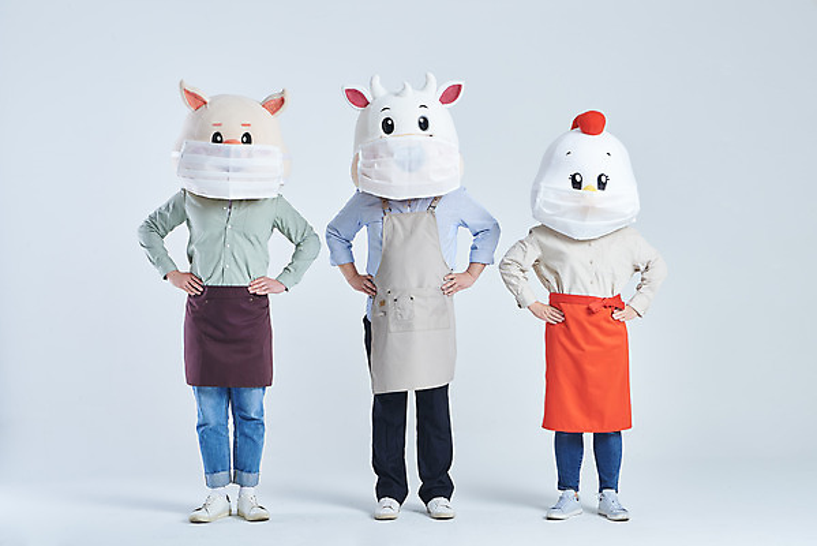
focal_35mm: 50
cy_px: 273
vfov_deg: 27.0
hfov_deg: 39.6
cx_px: 408
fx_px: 1135
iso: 100
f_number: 14
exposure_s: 1/125
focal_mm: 50
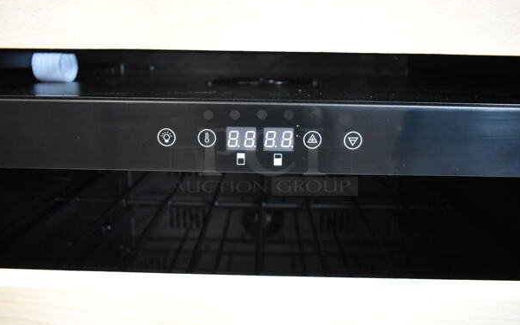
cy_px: 150
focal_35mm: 28
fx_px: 397
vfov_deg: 44.5
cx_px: 262
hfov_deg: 66.5
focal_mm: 18
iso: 6400
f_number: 3.5
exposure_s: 1/30
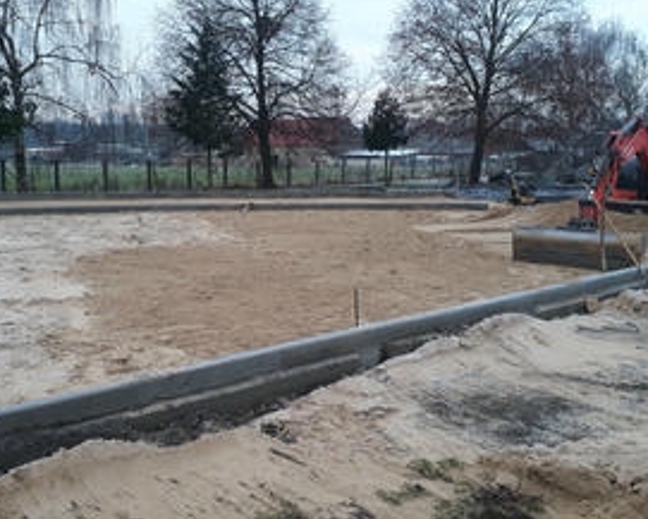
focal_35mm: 35
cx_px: 263
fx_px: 671
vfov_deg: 42.2
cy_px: 230
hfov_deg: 51.2
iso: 40
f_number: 1.9
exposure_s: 1/106
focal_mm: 3.6
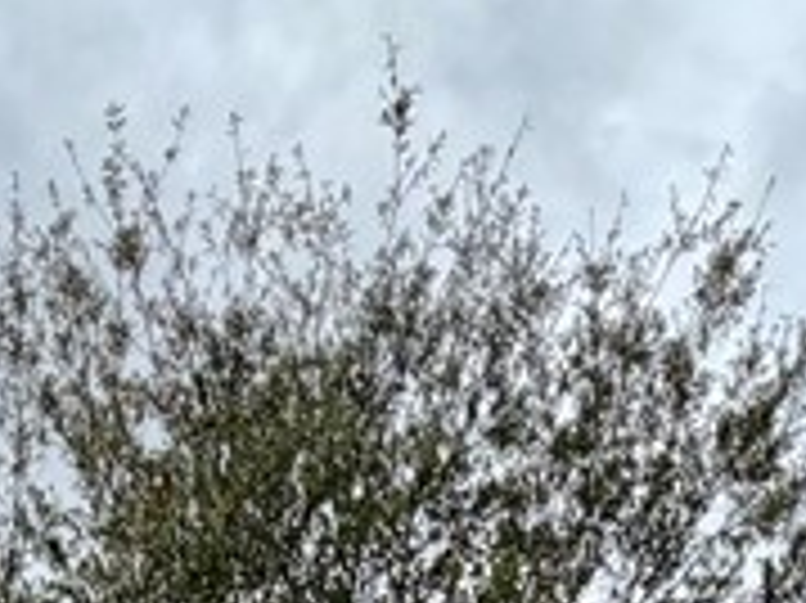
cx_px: 104
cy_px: 1602
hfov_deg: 23.9
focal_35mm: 80
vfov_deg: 12.5
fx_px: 1861
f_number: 2.2
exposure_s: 1/1017
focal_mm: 2.22
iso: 20
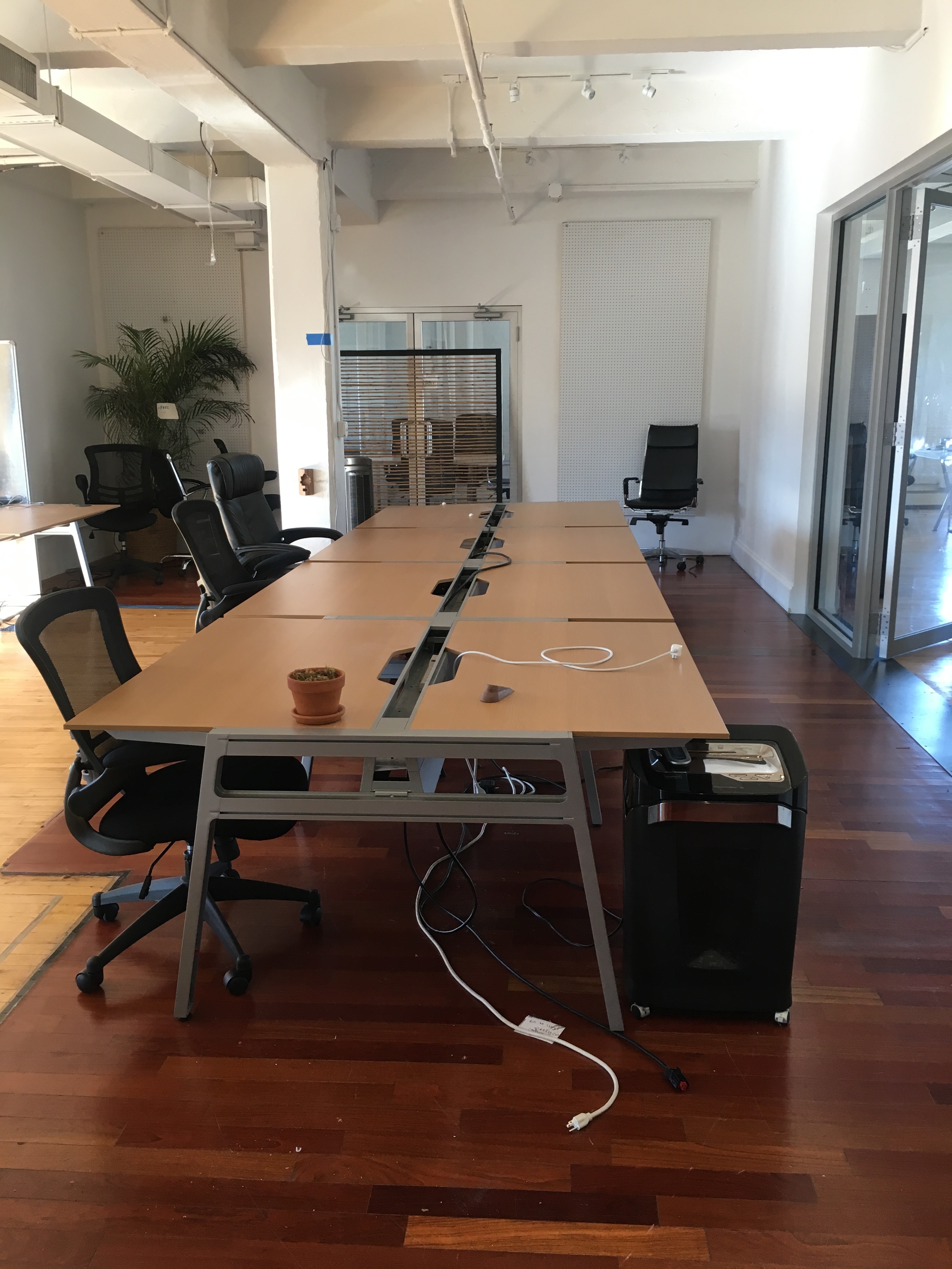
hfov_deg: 48.2
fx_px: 1063
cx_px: 476
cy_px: 634
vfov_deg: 61.7
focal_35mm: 29
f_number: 2.2
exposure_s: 1/30
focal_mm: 4.15
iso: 64
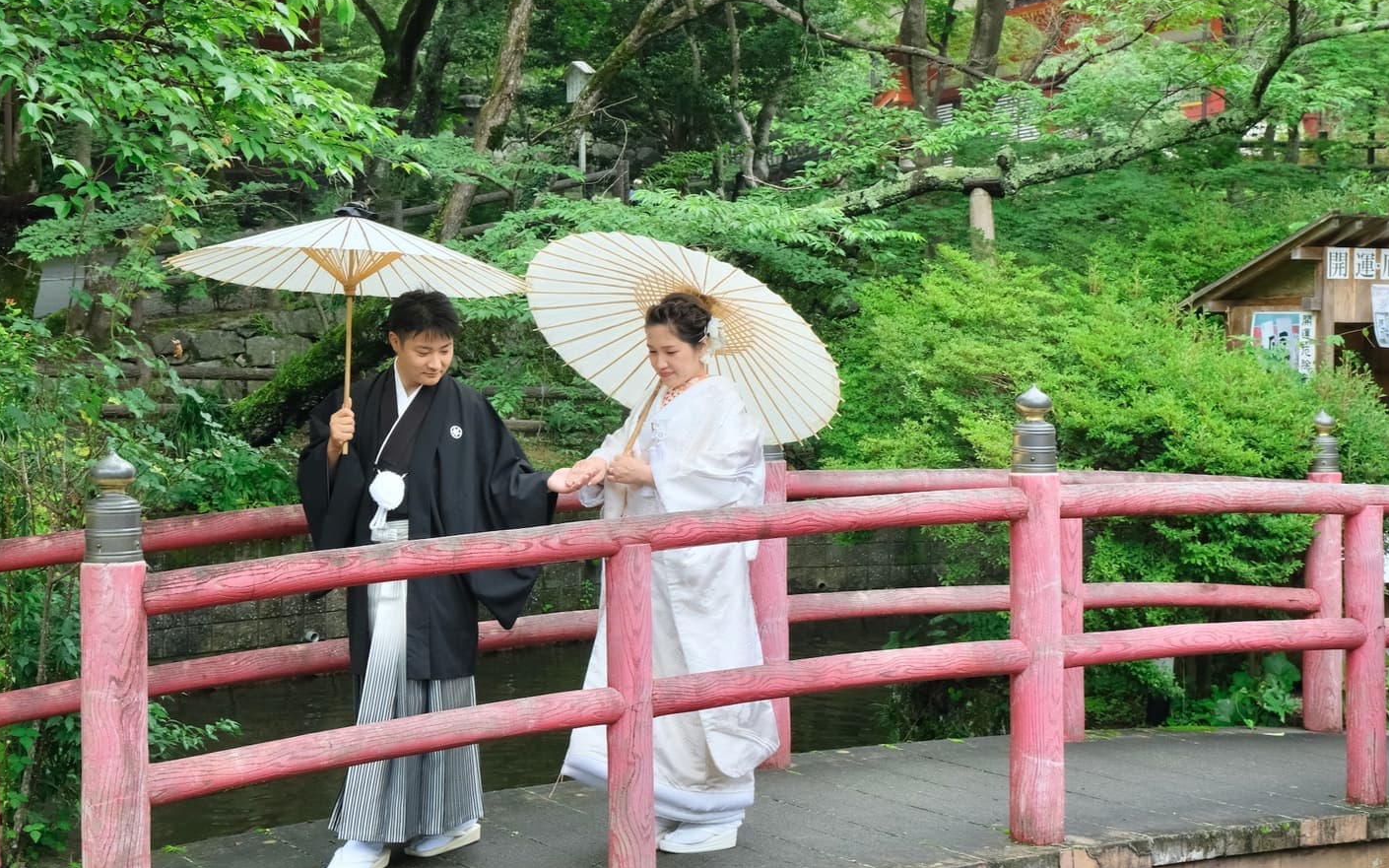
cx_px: 706
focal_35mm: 51
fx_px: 1930
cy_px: 444
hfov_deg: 39.6
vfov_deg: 25.3
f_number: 7.1
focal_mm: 32.5
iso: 1600
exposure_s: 1/200
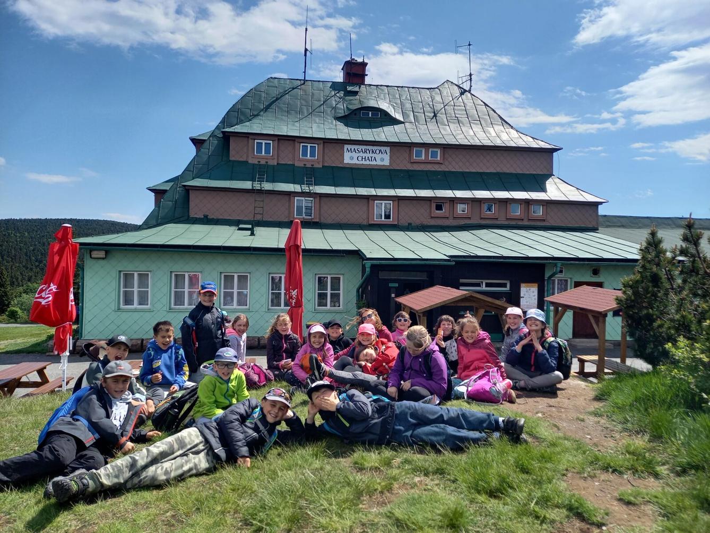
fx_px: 513
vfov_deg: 54.9
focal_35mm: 25
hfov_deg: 69.4
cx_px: 355
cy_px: 266
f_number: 1.8
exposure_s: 1/920
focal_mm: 4.65
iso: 50
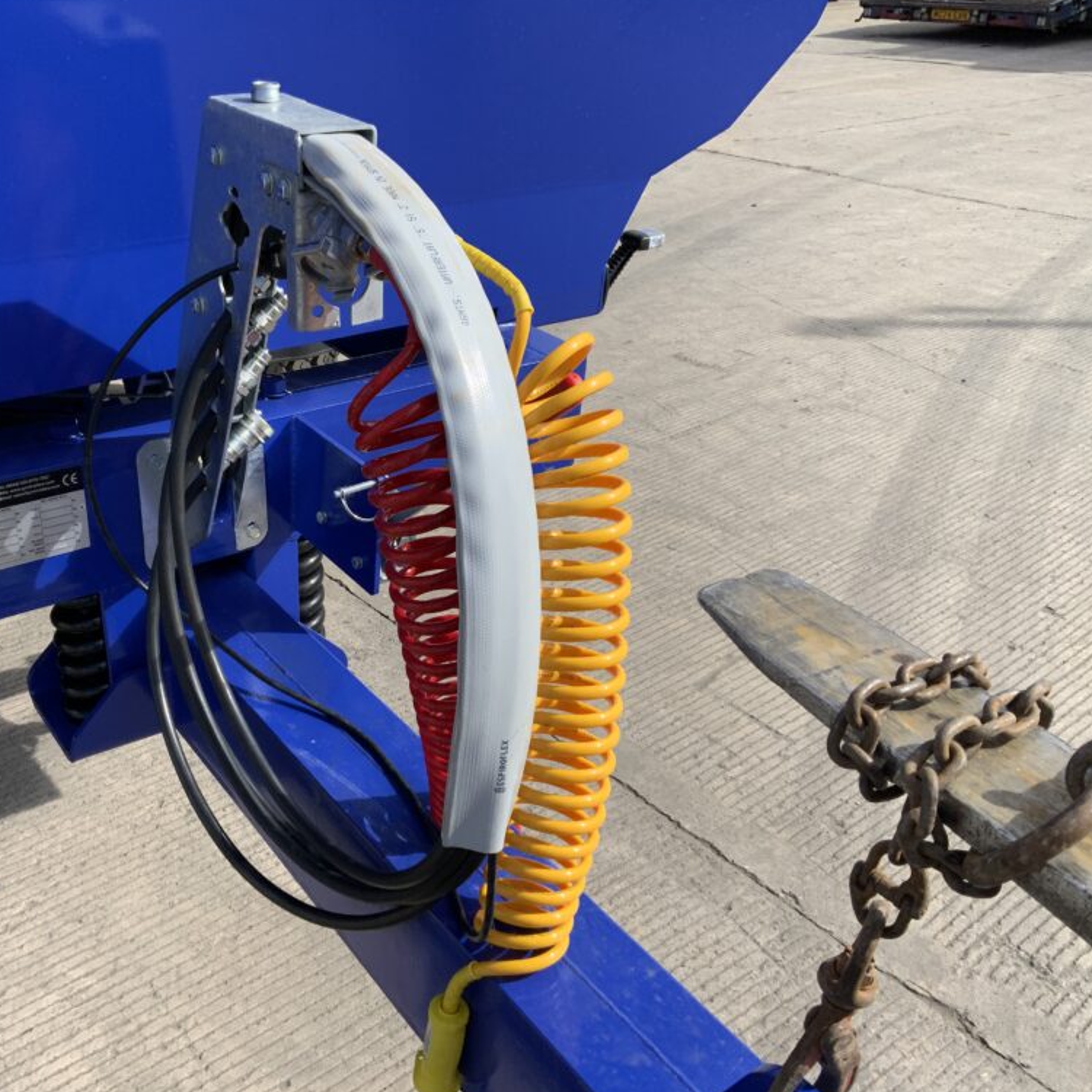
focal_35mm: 35
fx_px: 1249
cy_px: 549
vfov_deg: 47.2
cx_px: 386
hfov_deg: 46.6
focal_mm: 3
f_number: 1.8
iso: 16
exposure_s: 1/1168
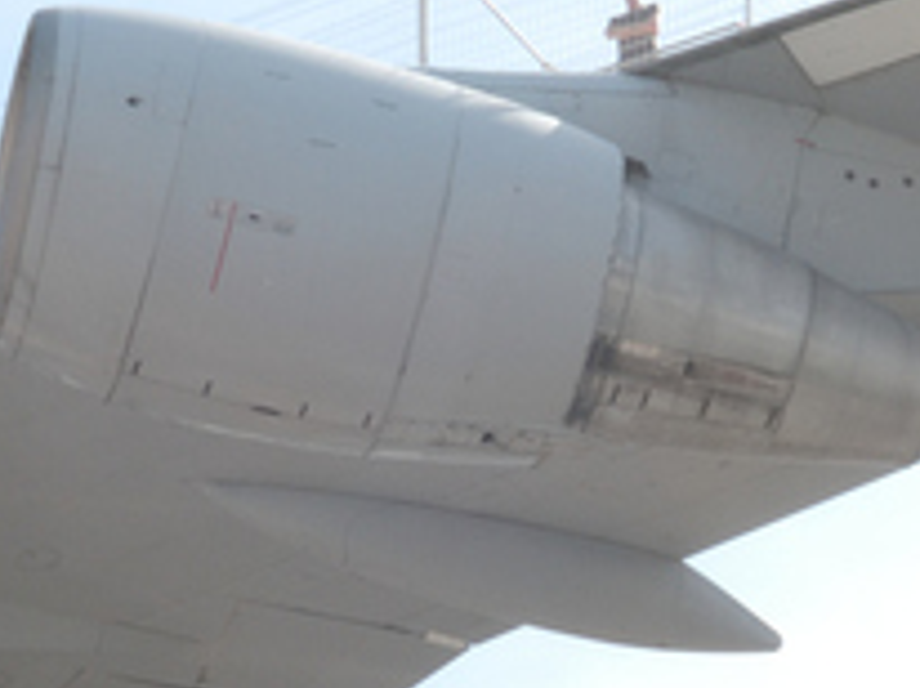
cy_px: 404
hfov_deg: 11.6
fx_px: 4513
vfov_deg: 8.7
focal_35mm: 170
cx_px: 322
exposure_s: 1/160
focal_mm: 10.7
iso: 100
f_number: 7.1
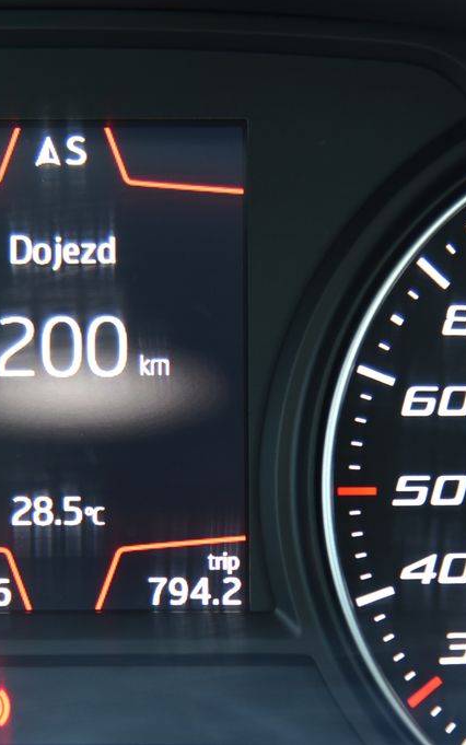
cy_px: 372
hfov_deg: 7.1
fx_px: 3737
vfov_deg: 11.4
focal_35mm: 184
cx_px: 165
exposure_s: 1/15
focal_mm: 120
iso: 500
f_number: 4
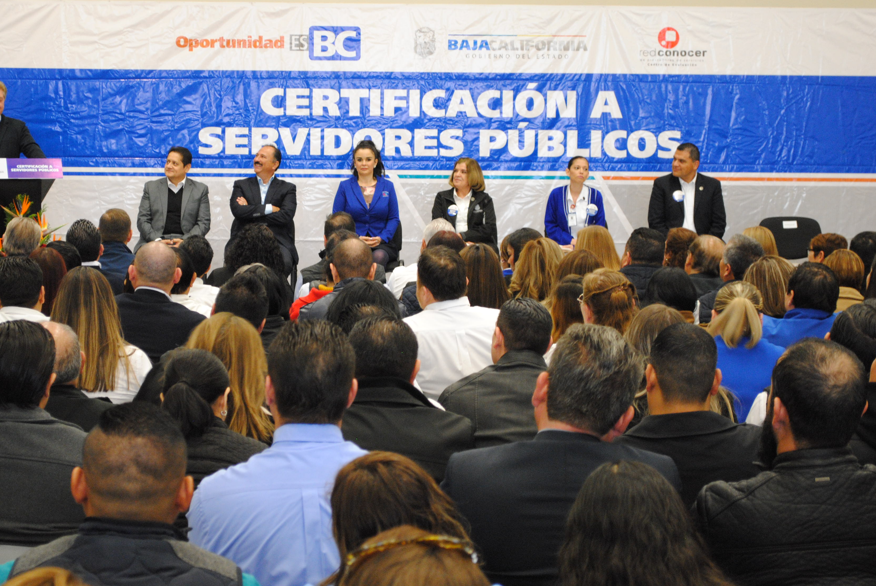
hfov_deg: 22.3
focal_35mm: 91
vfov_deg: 15.1
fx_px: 2217
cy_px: 254
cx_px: 371
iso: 800
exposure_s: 1/10
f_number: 5.6
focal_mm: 52
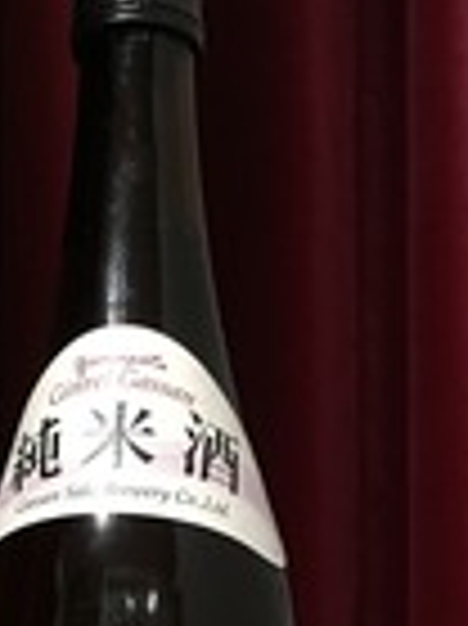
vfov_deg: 24.3
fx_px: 1354
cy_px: 685
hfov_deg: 19.5
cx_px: 130
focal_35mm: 75
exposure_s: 1/15
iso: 200
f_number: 2.2
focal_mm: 4.15
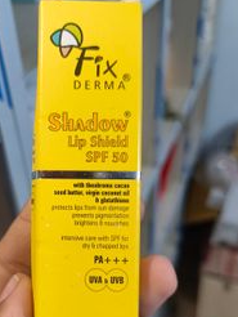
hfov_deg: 36.5
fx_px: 357
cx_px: 82
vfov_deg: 46.7
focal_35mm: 39
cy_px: 223
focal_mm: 5.56
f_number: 1.87
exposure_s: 1/50
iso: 1221
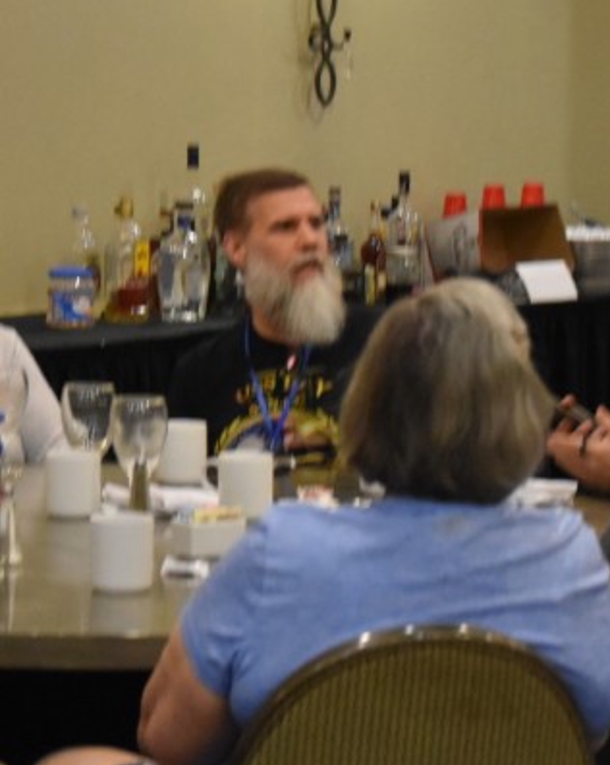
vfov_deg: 11.8
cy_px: 245
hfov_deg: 9.4
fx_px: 3707
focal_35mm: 164
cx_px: 154
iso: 3200
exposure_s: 1/60
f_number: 4.5
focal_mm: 40
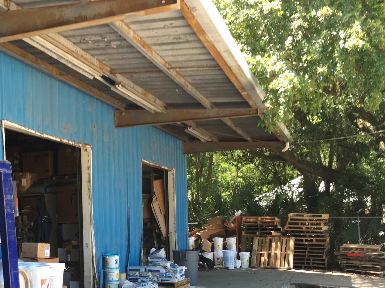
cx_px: 89
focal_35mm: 48
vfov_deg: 29.7
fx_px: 534
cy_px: 222
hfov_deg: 38.5
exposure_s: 1/120
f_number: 2.2
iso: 32
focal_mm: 4.15
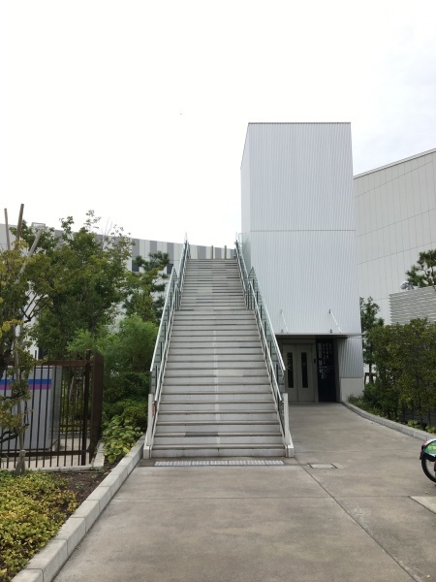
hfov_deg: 48.2
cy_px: 291
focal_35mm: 29
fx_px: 487
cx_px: 218
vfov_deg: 61.7
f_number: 2.2
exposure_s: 1/371
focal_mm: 4.15
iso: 25
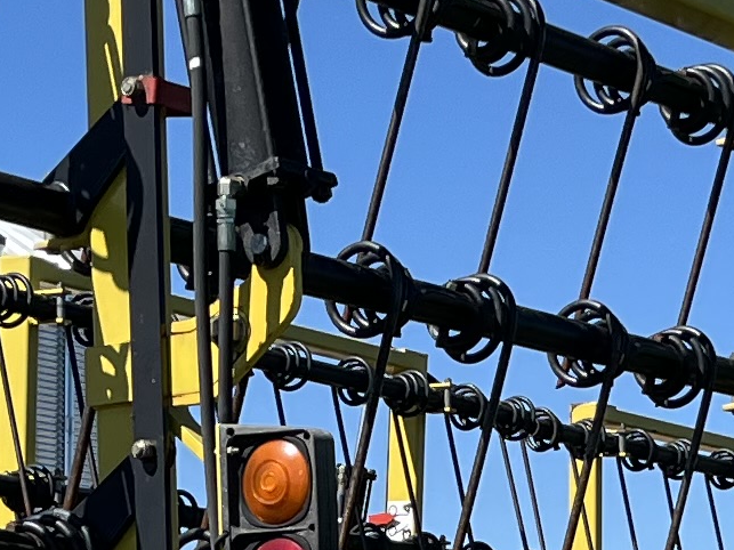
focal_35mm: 163
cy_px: 989
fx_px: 3456
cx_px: 355
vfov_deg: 8.7
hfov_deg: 12.1
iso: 50
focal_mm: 5.1
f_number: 1.6
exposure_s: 1/2571
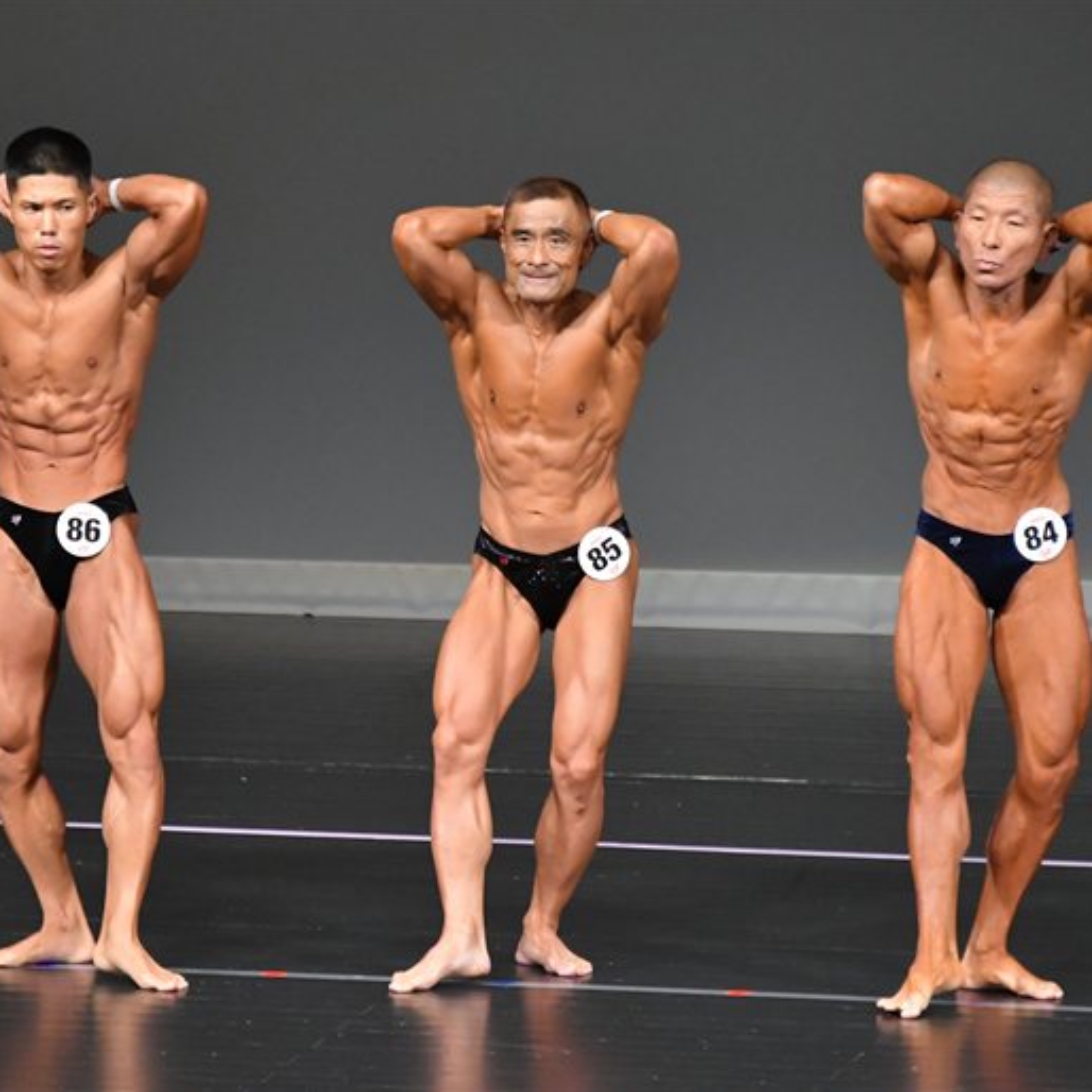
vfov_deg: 4.0
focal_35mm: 442
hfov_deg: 4.0
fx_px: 15775
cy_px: 546
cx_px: 362
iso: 5000
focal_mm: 230
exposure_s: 1/400
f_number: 5.6
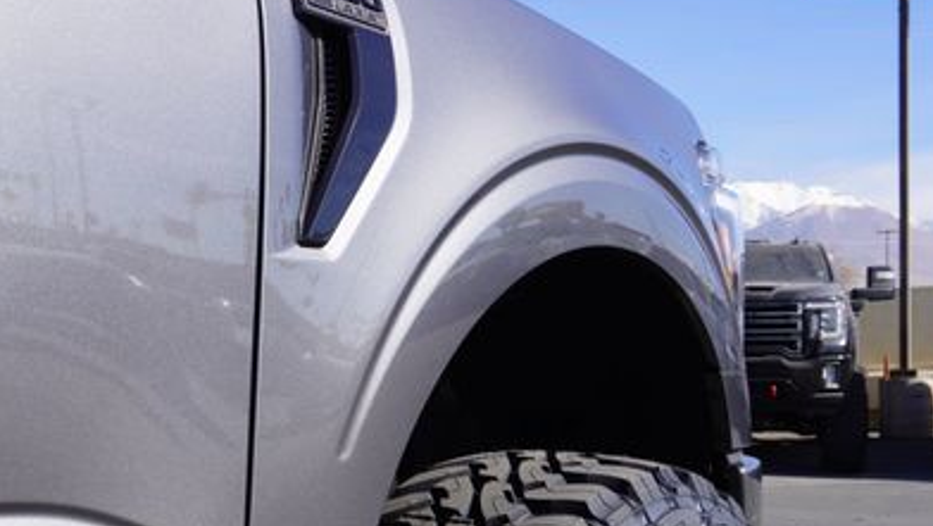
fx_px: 1333
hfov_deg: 37.7
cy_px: 395
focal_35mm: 54
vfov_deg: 22.1
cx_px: 243
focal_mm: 21
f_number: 9
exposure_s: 1/125
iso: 100
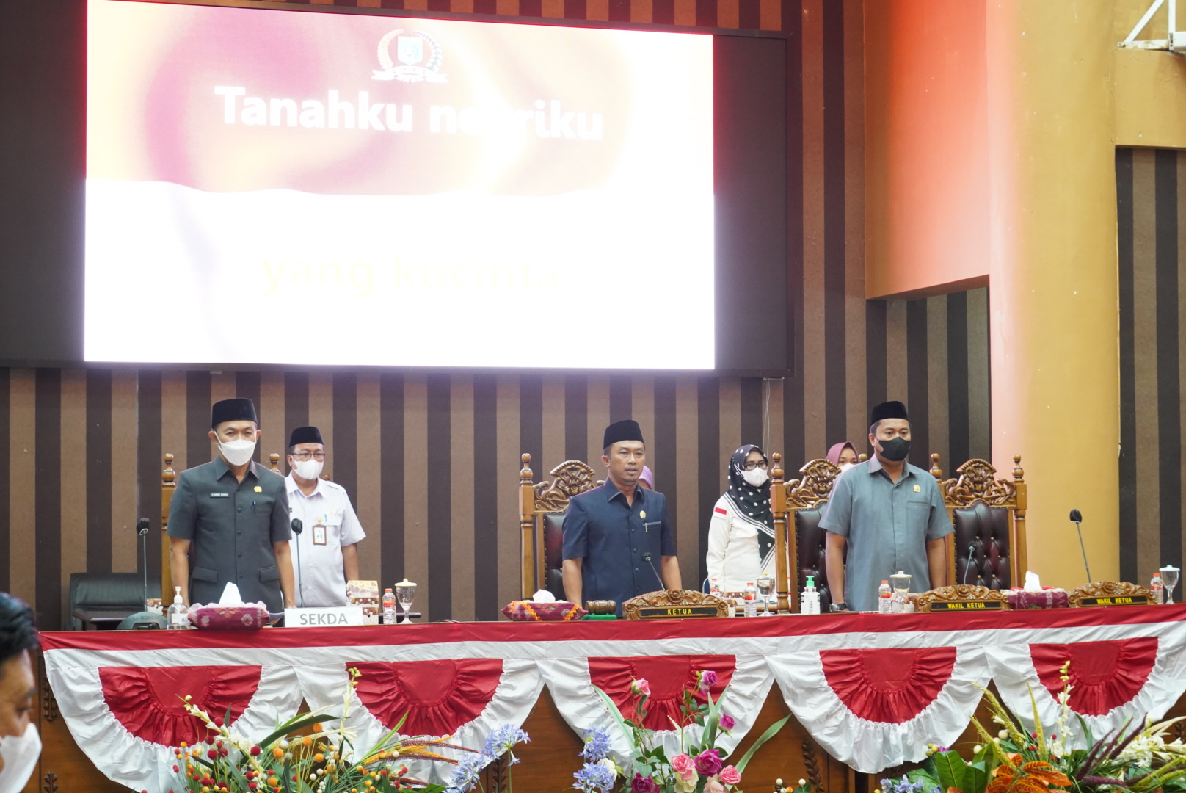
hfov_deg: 28.8
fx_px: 2308
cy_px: 396
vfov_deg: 19.5
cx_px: 593
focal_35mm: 70
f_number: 7.1
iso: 6400
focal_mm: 70
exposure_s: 1/20
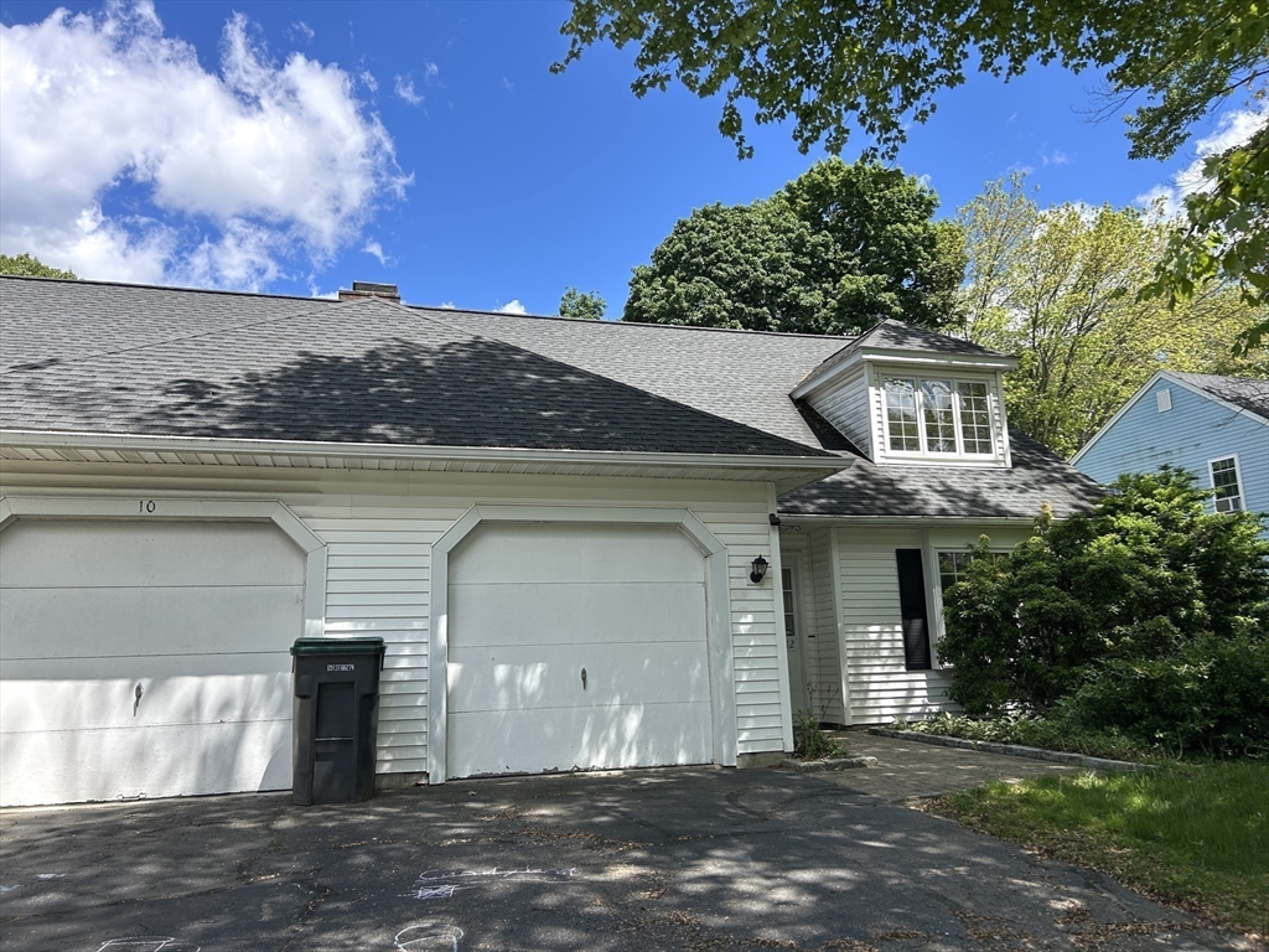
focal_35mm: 26
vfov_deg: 53.1
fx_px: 953
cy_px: 476
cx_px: 634
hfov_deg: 67.3
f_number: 1.5
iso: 50
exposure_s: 1/1972
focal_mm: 5.7
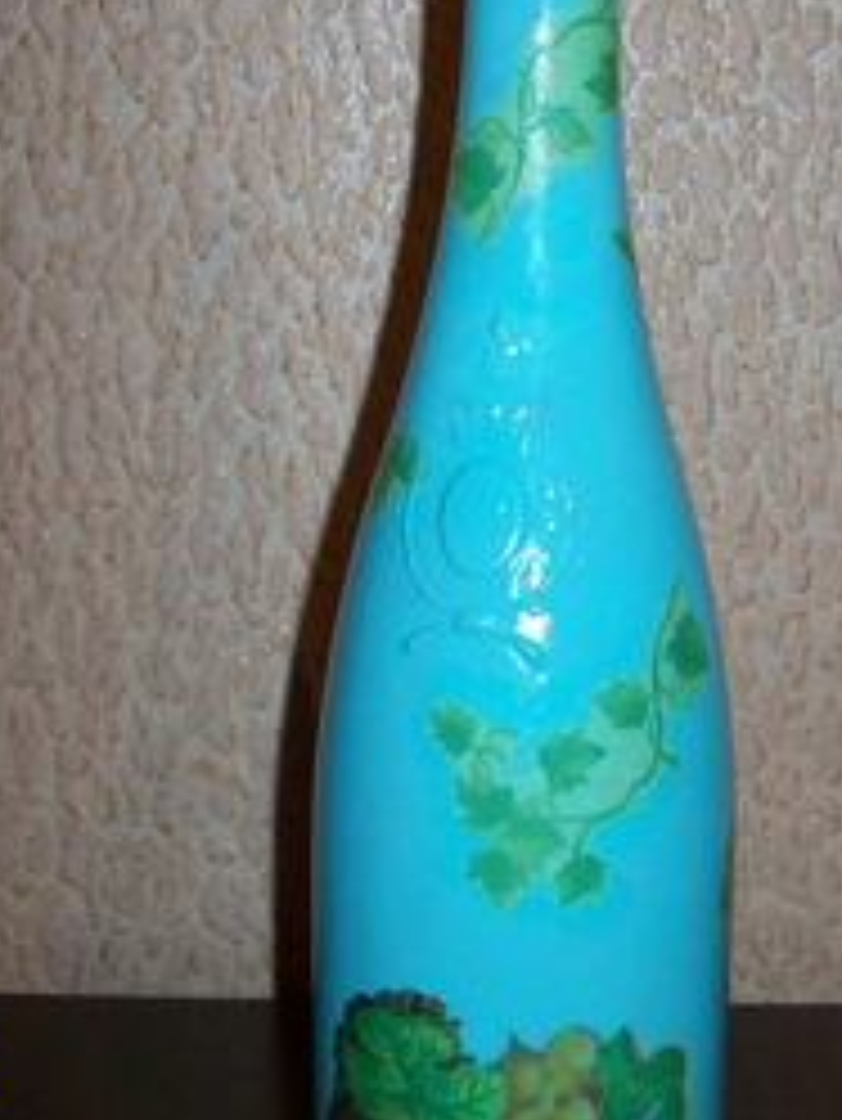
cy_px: 553
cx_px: 556
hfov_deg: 22.5
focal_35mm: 65
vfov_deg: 29.8
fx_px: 2106
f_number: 2.7
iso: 80
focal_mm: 6
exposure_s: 1/64
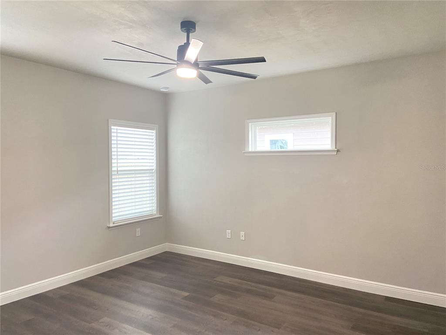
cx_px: 223
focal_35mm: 26
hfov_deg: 67.3
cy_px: 168
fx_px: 335
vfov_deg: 53.1
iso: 500
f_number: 1.8
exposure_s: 1/60
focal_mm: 4.25
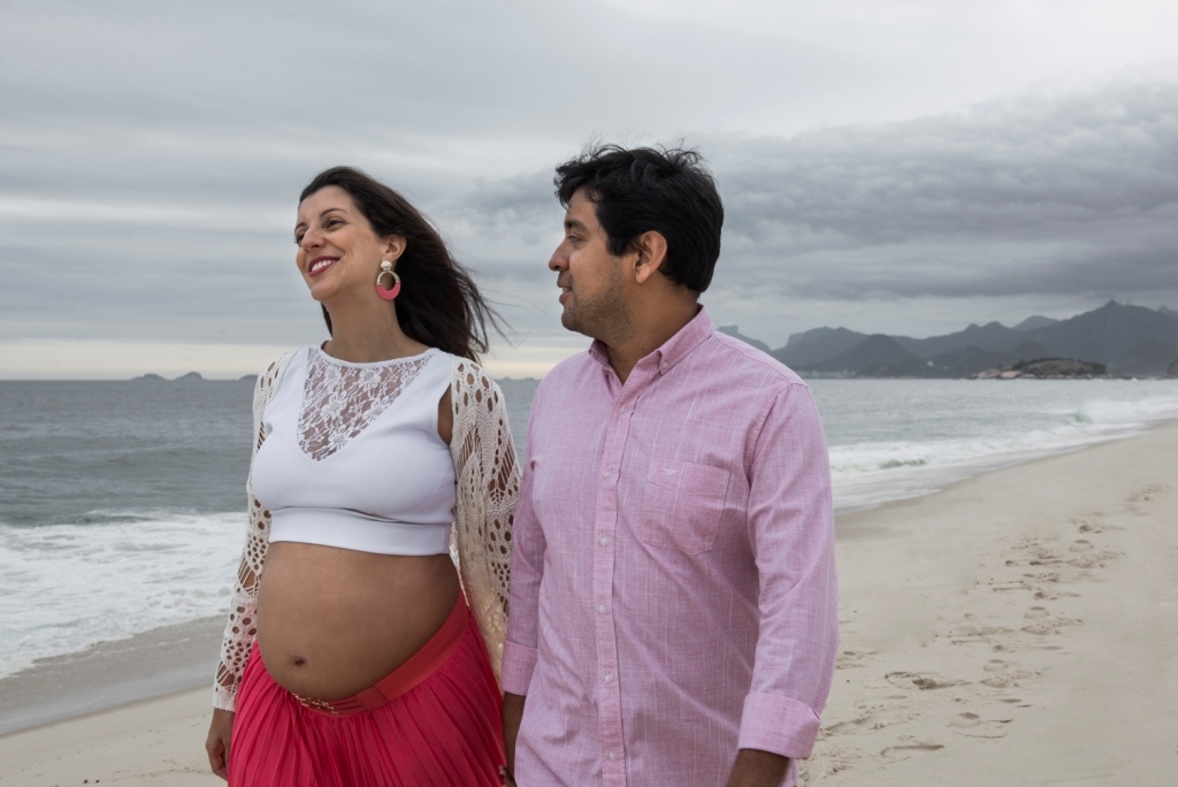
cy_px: 394
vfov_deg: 31.9
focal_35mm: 42
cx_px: 589
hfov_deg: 46.4
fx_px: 1375
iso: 250
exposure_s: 1/200
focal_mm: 42
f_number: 8
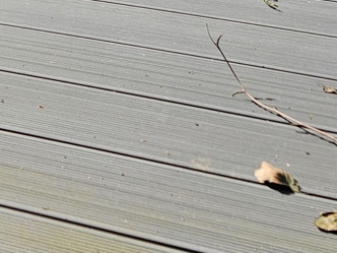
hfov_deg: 17.5
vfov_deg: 12.0
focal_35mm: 111
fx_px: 1081
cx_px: 33
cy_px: -240
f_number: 1.8
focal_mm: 5.4
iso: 25
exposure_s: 1/873
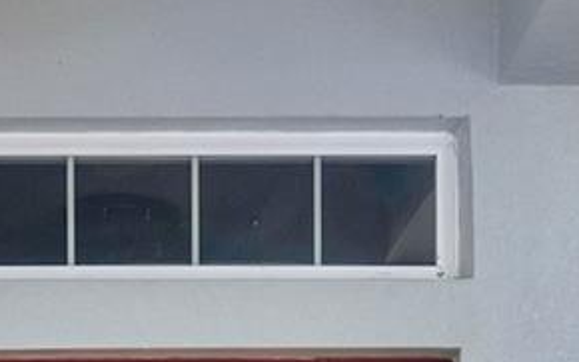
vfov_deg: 12.8
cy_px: 714
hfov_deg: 22.9
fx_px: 1420
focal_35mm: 90
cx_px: 184
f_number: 7.1
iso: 400
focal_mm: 16
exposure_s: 1/500
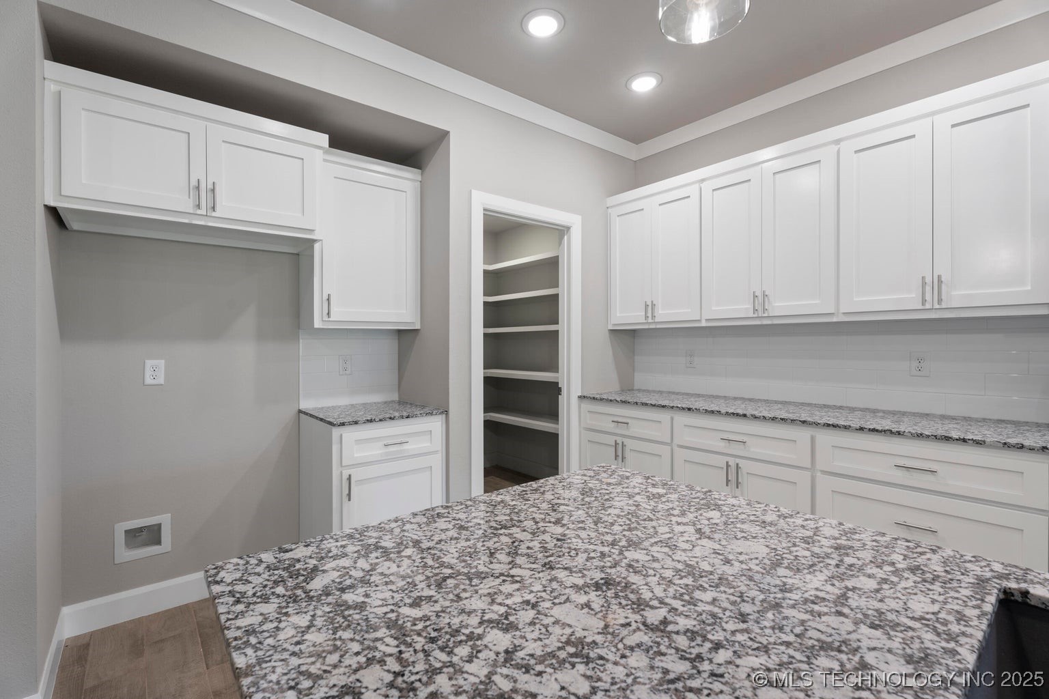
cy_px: 350
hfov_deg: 96.7
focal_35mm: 16
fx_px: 466
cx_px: 524
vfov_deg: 73.7
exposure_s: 1/2.5
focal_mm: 16
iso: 200
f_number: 9
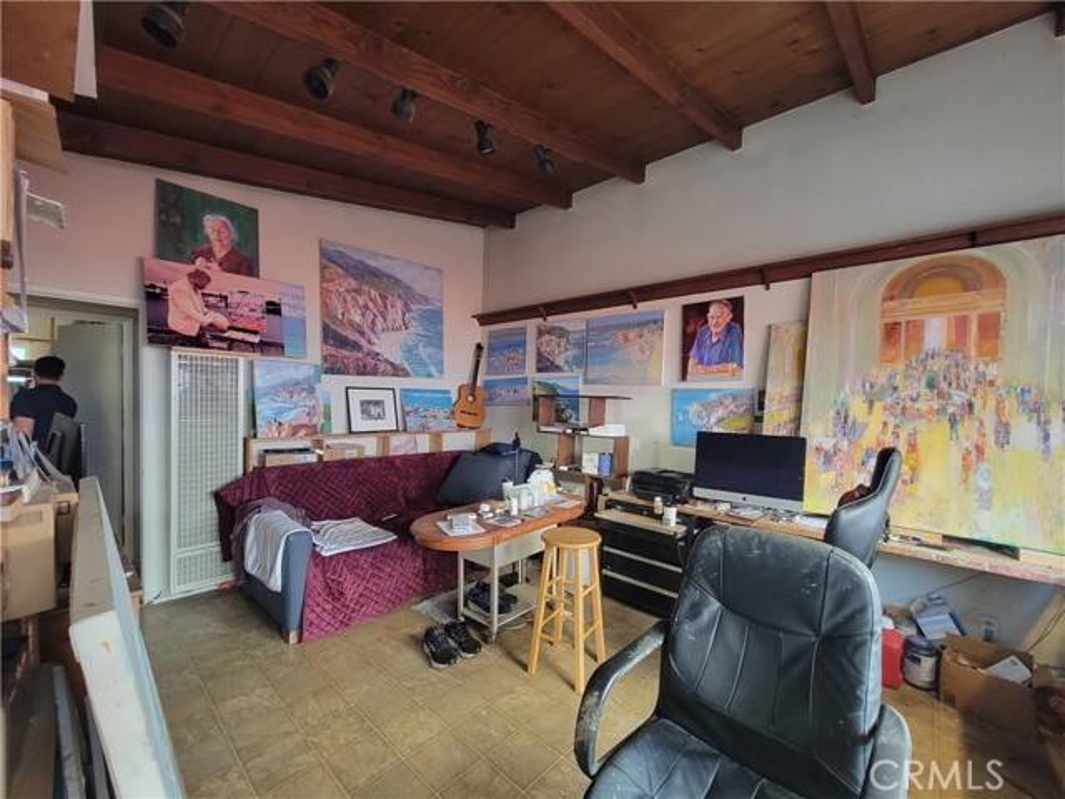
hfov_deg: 106.2
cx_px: 532
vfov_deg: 89.9
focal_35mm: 13
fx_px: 400
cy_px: 400
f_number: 2.2
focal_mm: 2.2
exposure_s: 1/60
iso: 320
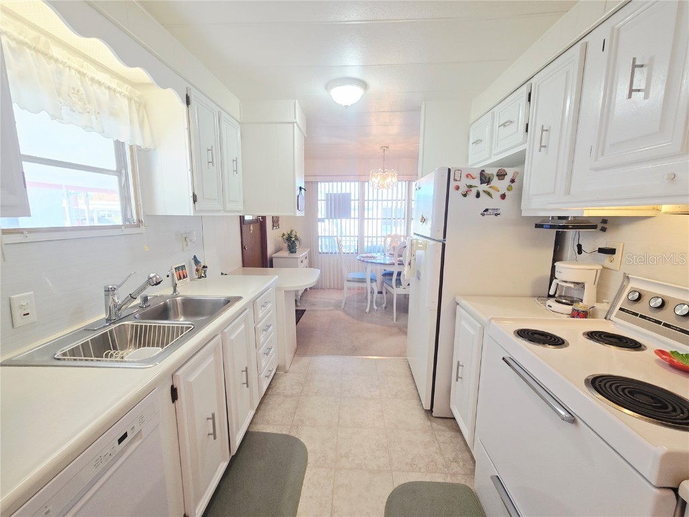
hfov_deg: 106.2
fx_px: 259
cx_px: 344
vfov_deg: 89.9
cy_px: 258
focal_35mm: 13
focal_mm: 2.2
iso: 64
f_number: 2.2
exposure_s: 1/60
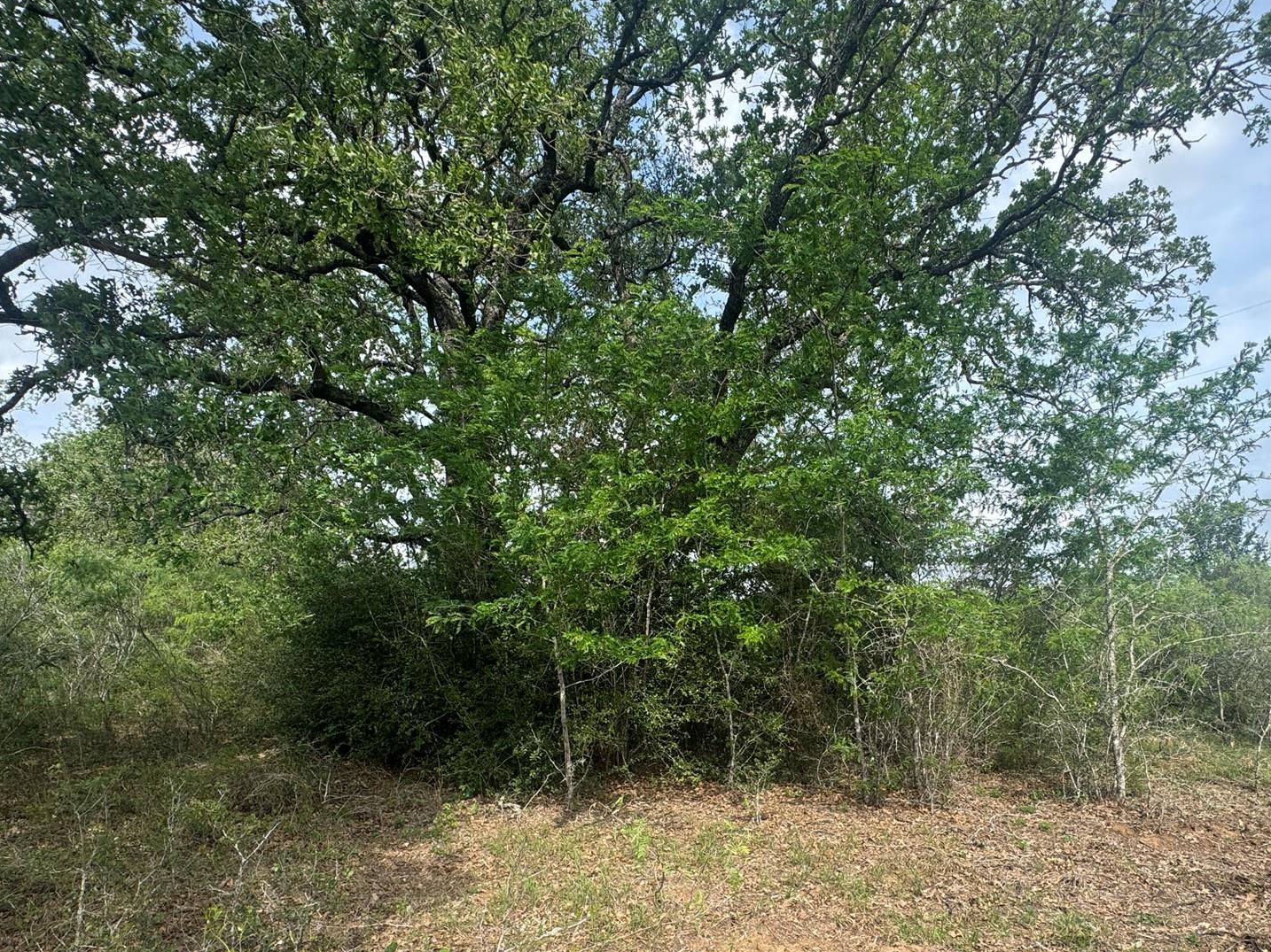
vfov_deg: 64.7
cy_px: 610
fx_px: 734
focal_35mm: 20
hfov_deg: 81.6
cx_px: 682
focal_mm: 2.22
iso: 40
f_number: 2.2
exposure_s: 1/501
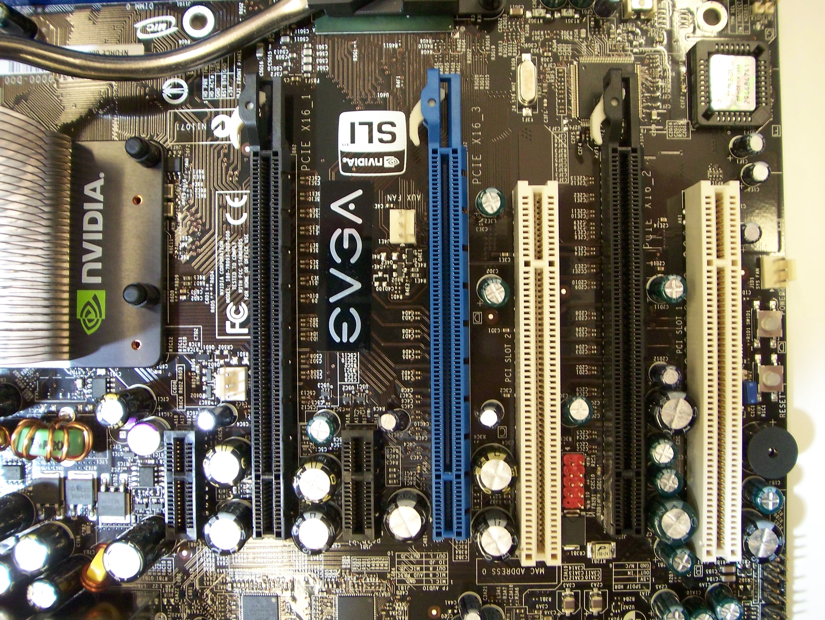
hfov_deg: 48.9
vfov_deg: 37.8
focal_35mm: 38
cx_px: 412
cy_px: 310
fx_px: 906
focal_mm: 6.3
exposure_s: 1/15
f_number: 3.9
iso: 200
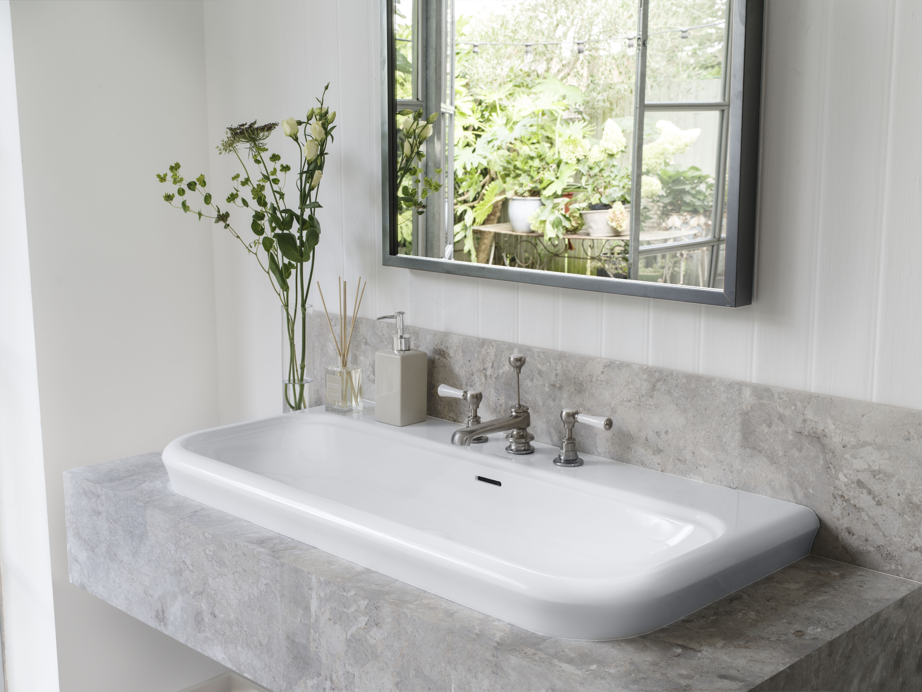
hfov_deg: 43.9
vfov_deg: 33.6
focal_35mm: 43
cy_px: 346
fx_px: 1145
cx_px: 461
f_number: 16
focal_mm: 55
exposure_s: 1
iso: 100
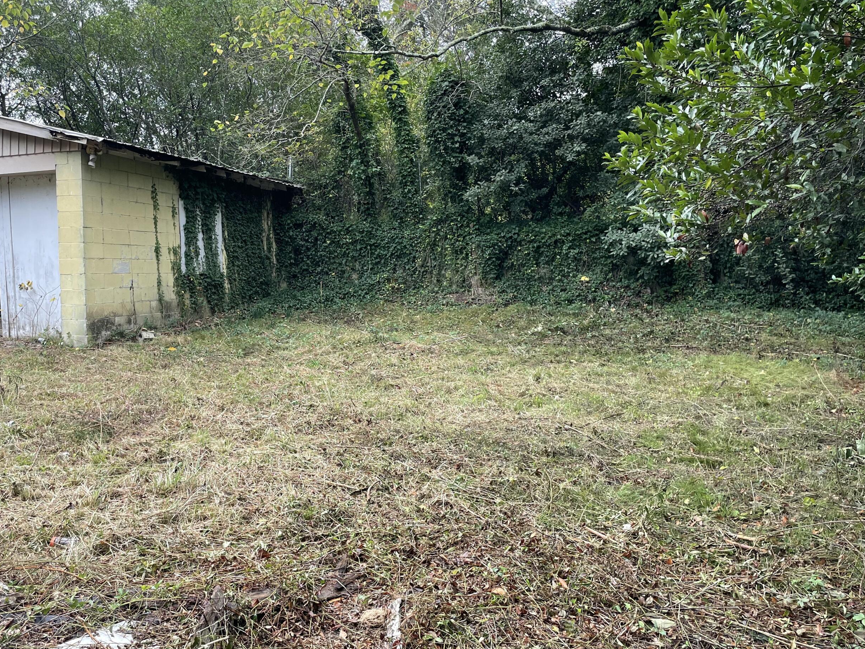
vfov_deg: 44.2
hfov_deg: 56.3
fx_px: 800
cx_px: 336
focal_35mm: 32
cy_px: 328
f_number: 1.6
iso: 64
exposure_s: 1/121
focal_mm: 4.2
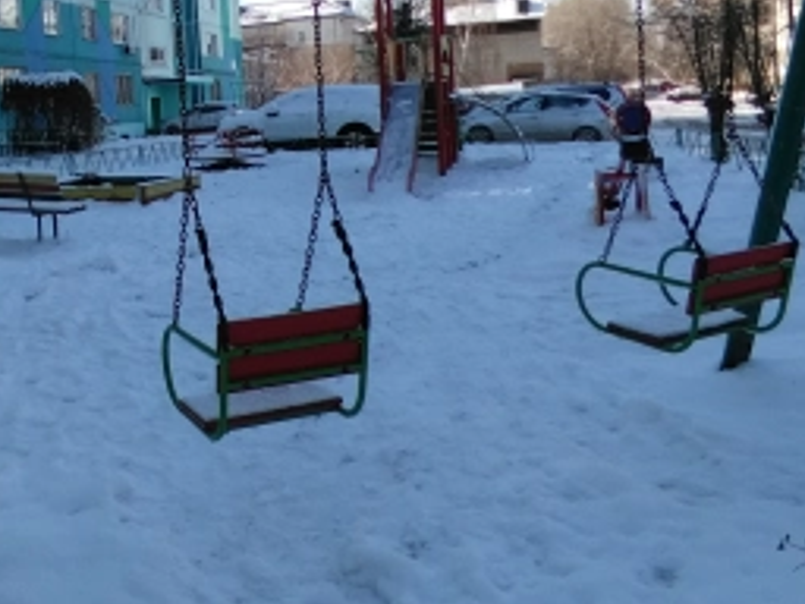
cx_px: 204
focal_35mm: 39
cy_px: 148
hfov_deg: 46.2
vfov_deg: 35.9
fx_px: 907
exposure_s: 1/618
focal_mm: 1.68
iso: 100
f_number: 2.2
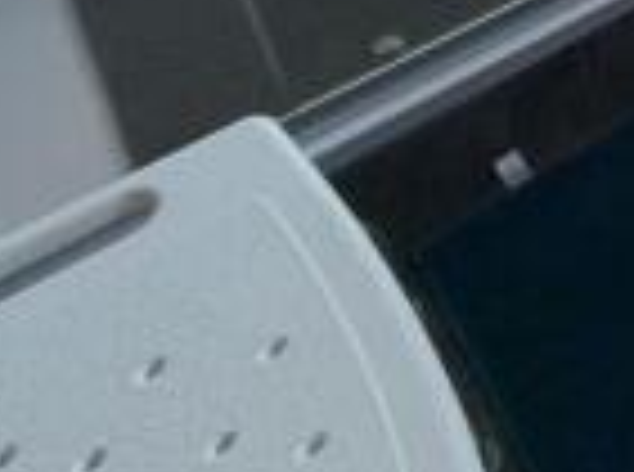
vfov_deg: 19.0
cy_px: -384
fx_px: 1060
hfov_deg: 20.4
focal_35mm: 58
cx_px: 1203
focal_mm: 2.22
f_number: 2.2
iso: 80
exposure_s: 1/121
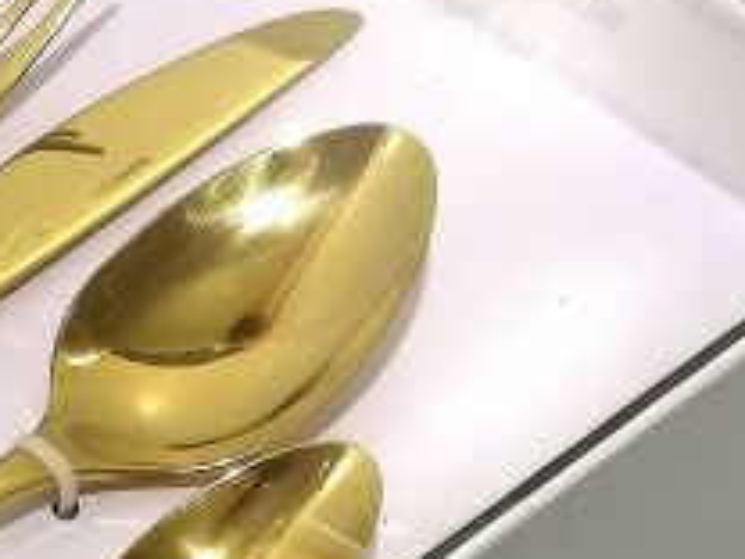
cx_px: -72
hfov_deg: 11.7
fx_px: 3573
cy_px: 607
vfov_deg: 8.9
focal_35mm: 166
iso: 80
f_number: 1.8
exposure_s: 1/50
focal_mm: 4.75
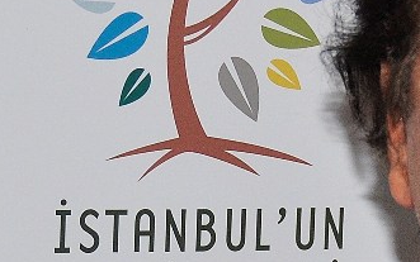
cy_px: 361
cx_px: 417
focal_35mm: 346
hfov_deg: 6.1
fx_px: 3961
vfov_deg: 3.8
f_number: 4.8
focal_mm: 50
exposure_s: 1/60
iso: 400
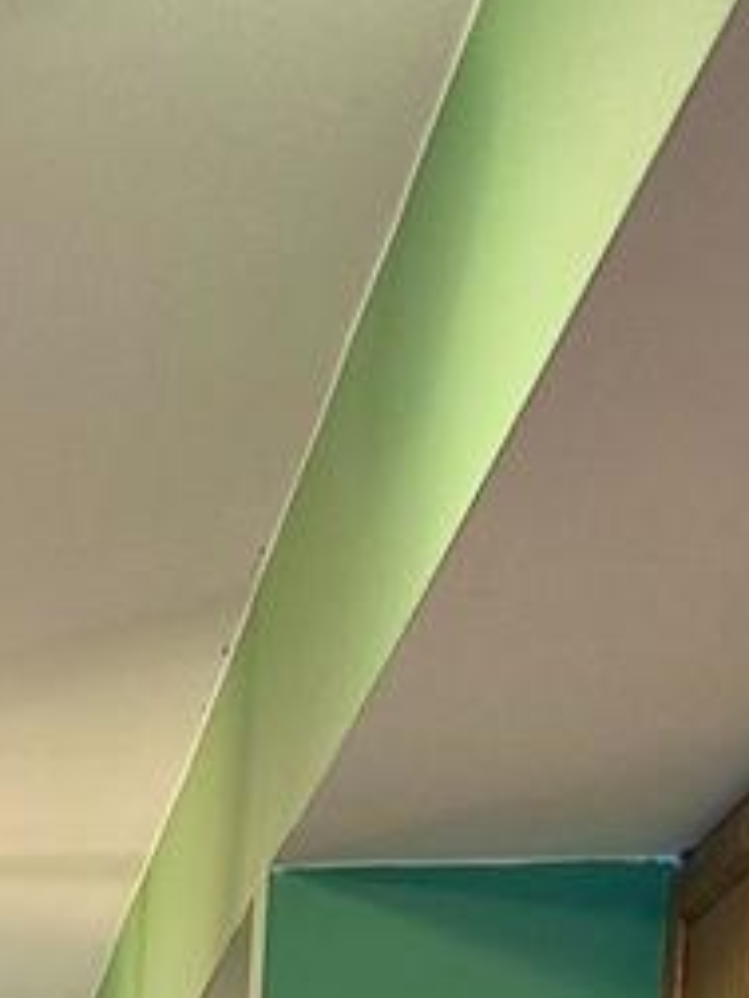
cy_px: 2440
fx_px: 4212
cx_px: -864
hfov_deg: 9.4
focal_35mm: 146
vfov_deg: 11.2
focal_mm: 6.86
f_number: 1.78
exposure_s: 1/60
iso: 160
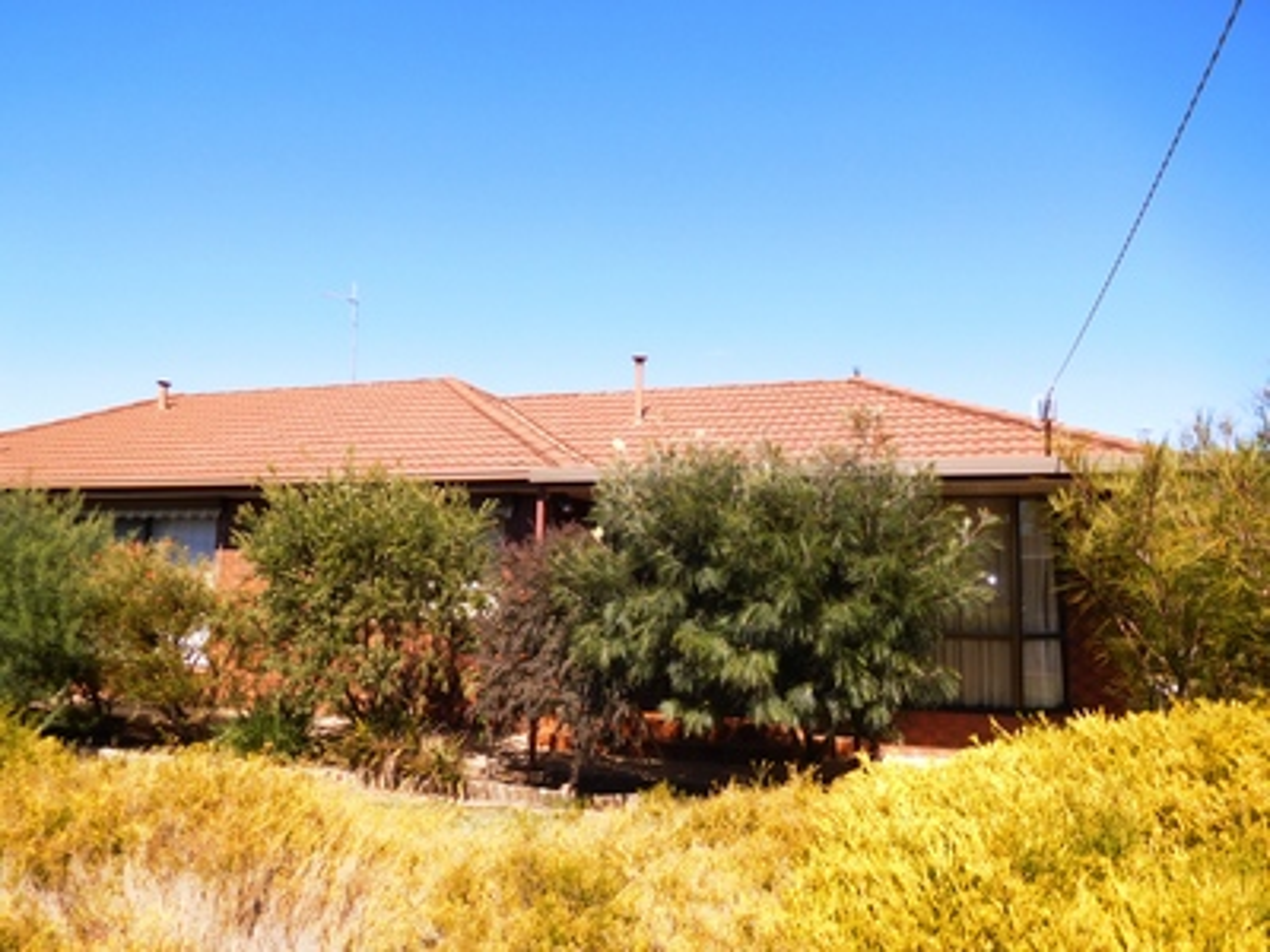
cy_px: 476
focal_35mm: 25
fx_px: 917
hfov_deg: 69.4
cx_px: 635
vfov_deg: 54.9
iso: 125
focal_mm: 4.5
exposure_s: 1/640
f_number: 3.4
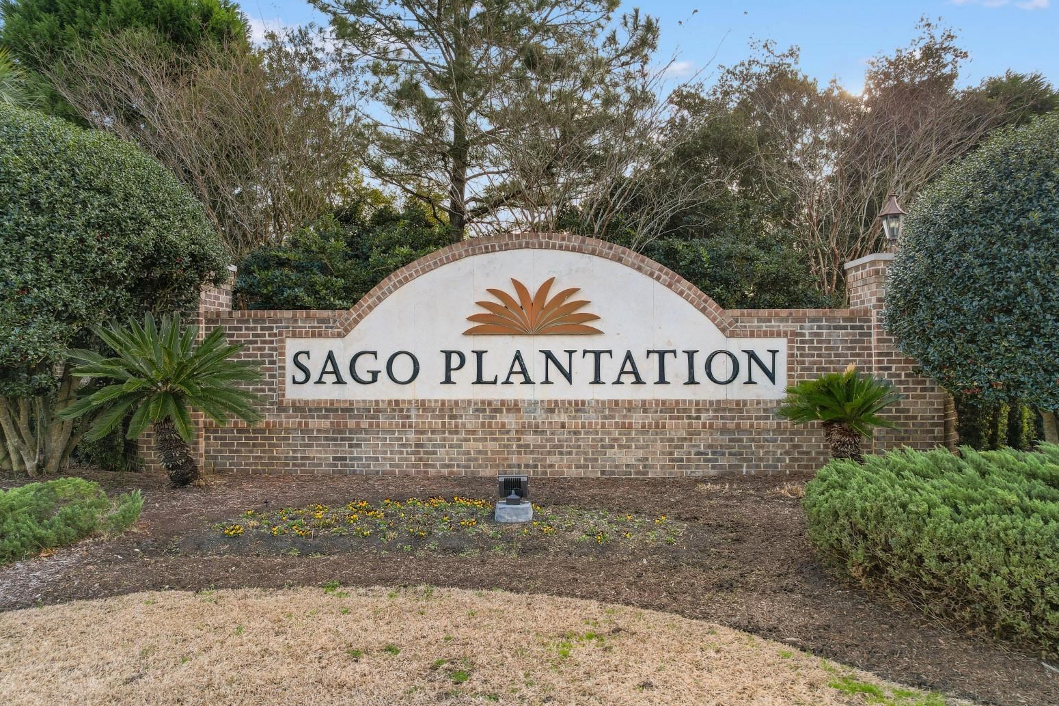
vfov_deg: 55.1
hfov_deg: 76.1
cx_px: 532
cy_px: 352
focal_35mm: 23
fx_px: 676
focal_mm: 8.38
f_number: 2.8
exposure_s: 1/60
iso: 100
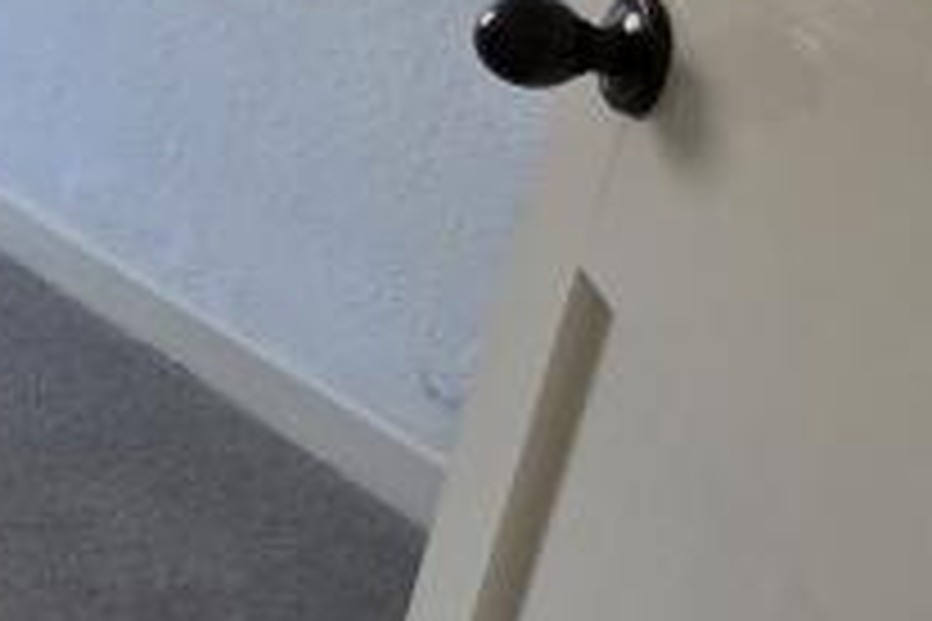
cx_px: -927
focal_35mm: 67
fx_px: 1734
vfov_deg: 18.7
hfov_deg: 18.9
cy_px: -202
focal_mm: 2.2
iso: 250
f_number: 1.9
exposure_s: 1/100
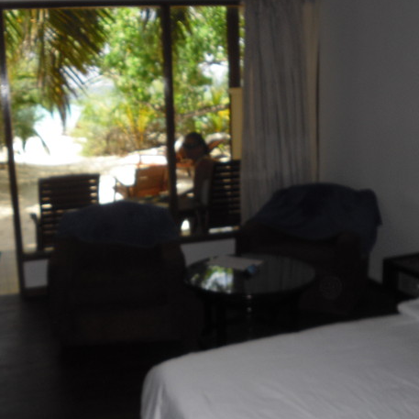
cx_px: 148
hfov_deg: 36.5
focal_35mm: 46
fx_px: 630
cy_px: 228
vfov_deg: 36.8
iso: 64
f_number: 2.6
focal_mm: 4.65
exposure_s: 1/400
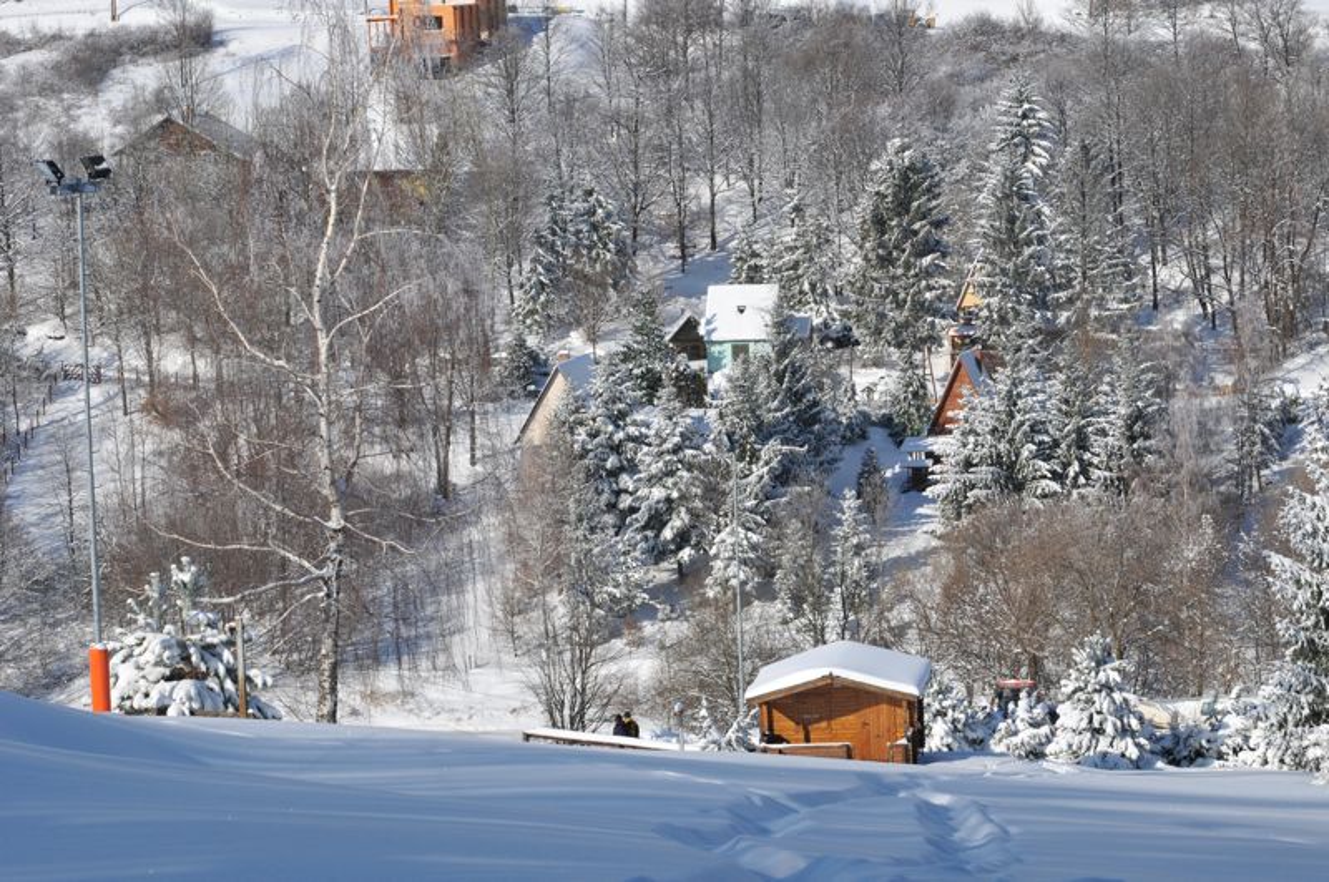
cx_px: 664
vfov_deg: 13.0
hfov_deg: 19.5
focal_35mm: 105
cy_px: 441
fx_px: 3871
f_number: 11
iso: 200
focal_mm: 70
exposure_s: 1/500
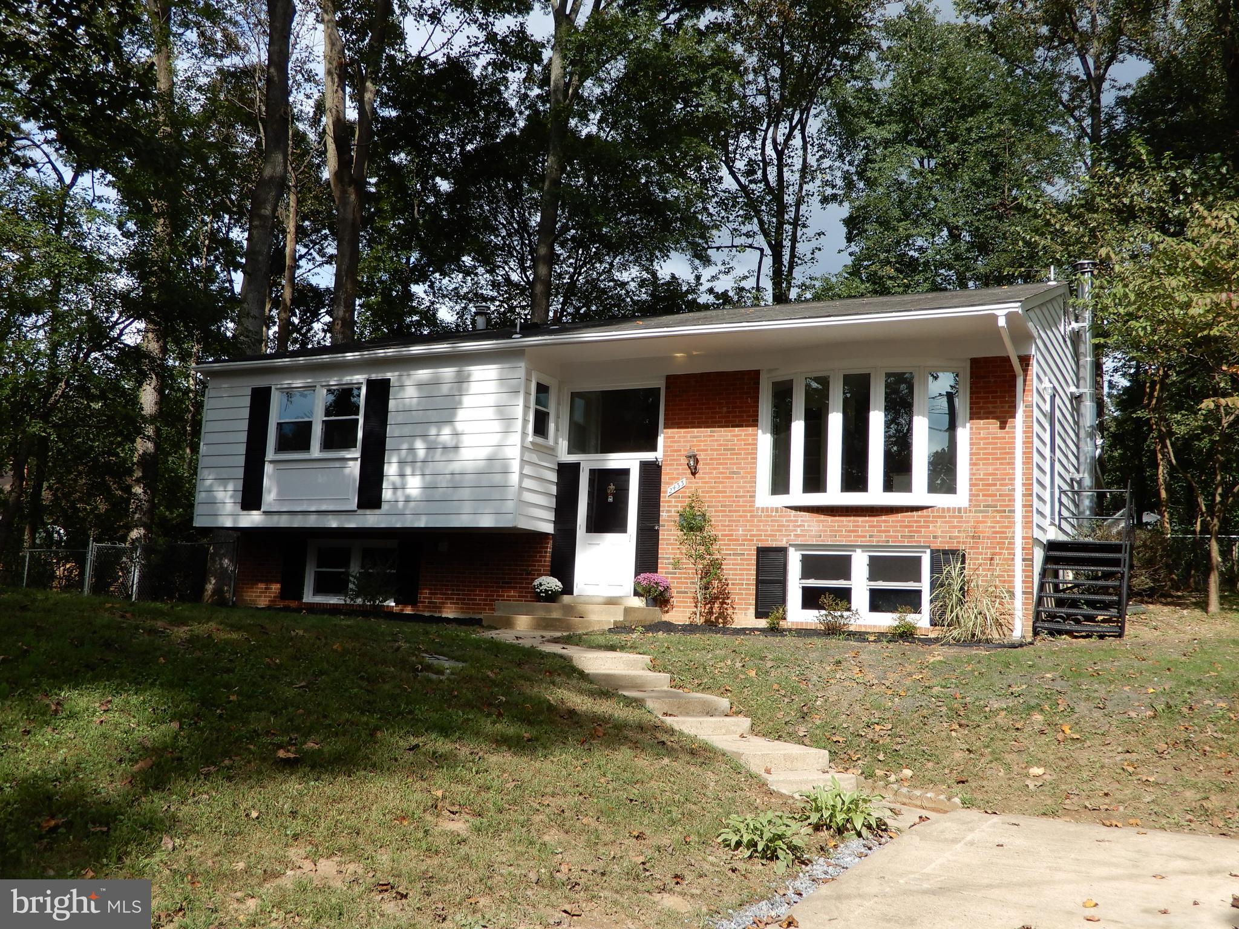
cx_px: 620
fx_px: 1253
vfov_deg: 40.7
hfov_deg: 52.6
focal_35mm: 35
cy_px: 464
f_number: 4
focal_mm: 6.2
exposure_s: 1/640
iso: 80
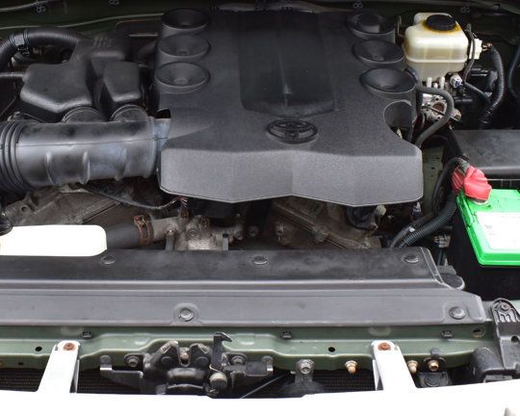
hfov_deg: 38.5
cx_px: 193
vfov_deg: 31.5
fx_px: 739
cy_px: 205
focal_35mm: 48
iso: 400
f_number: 8
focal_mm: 18
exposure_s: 1/80
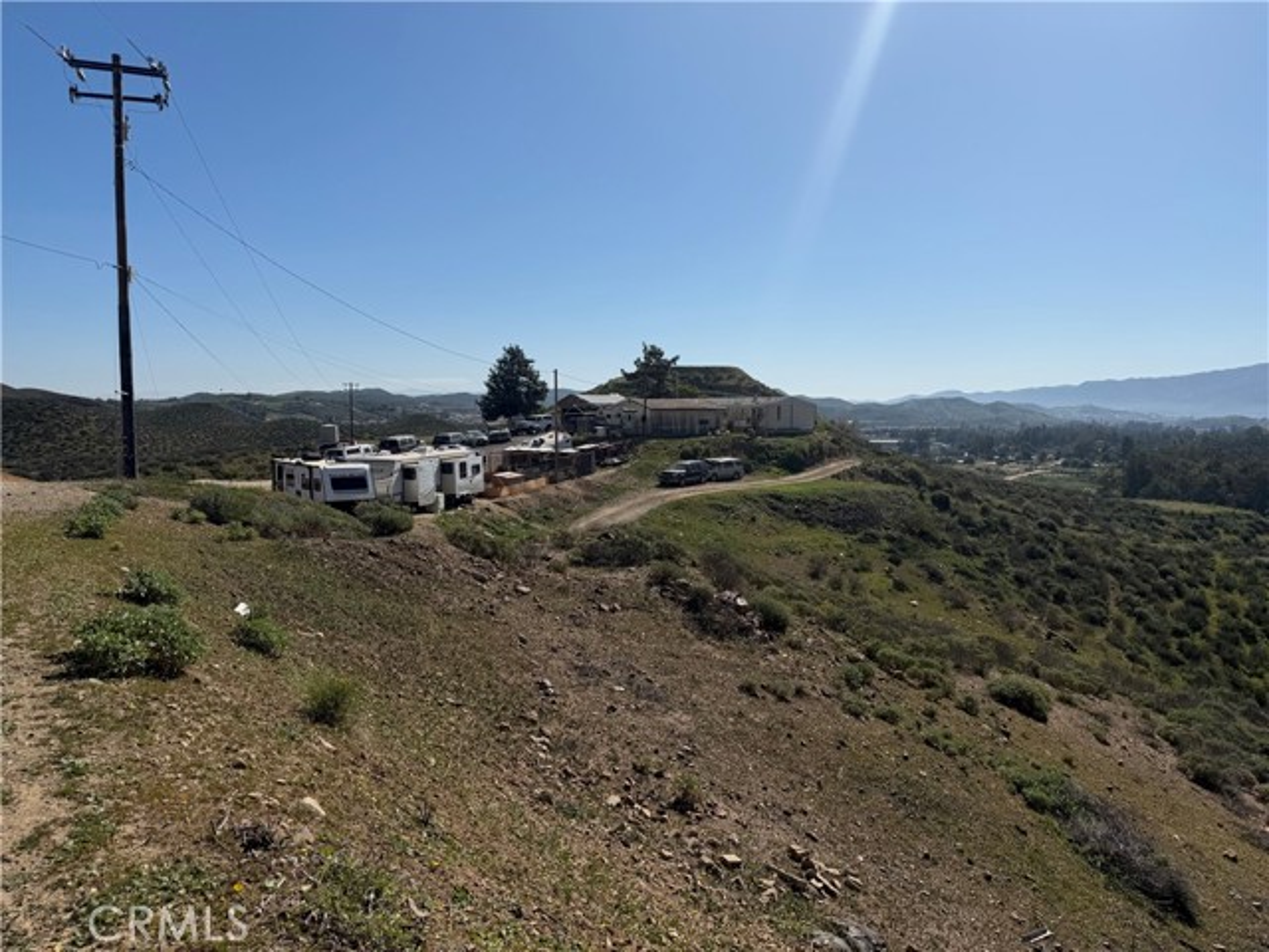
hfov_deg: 71.6
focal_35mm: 24
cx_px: 634
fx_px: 880
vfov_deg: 56.8
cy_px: 476
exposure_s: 1/11905
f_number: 1.78
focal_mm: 6.76
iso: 80
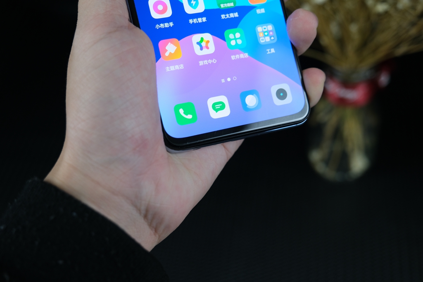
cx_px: 212
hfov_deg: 44.5
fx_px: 517
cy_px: 141
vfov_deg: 30.5
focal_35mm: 44
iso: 640
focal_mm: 29.2
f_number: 4
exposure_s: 1/100
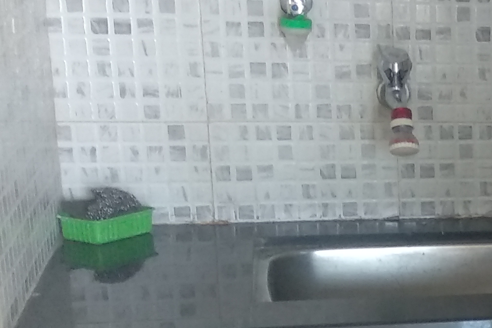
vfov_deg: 12.7
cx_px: 851
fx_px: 1462
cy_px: 302
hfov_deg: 16.4
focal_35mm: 107
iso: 400
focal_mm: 3.81
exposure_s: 1/50
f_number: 2.2
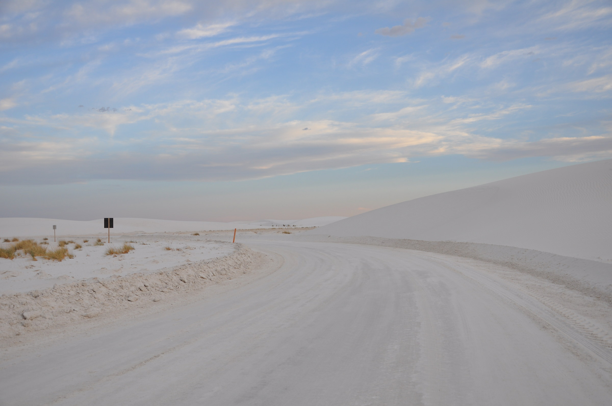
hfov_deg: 53.2
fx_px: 611
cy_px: 203
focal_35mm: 36
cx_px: 306
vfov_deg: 36.8
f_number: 5.6
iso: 200
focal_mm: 24
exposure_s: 1/125
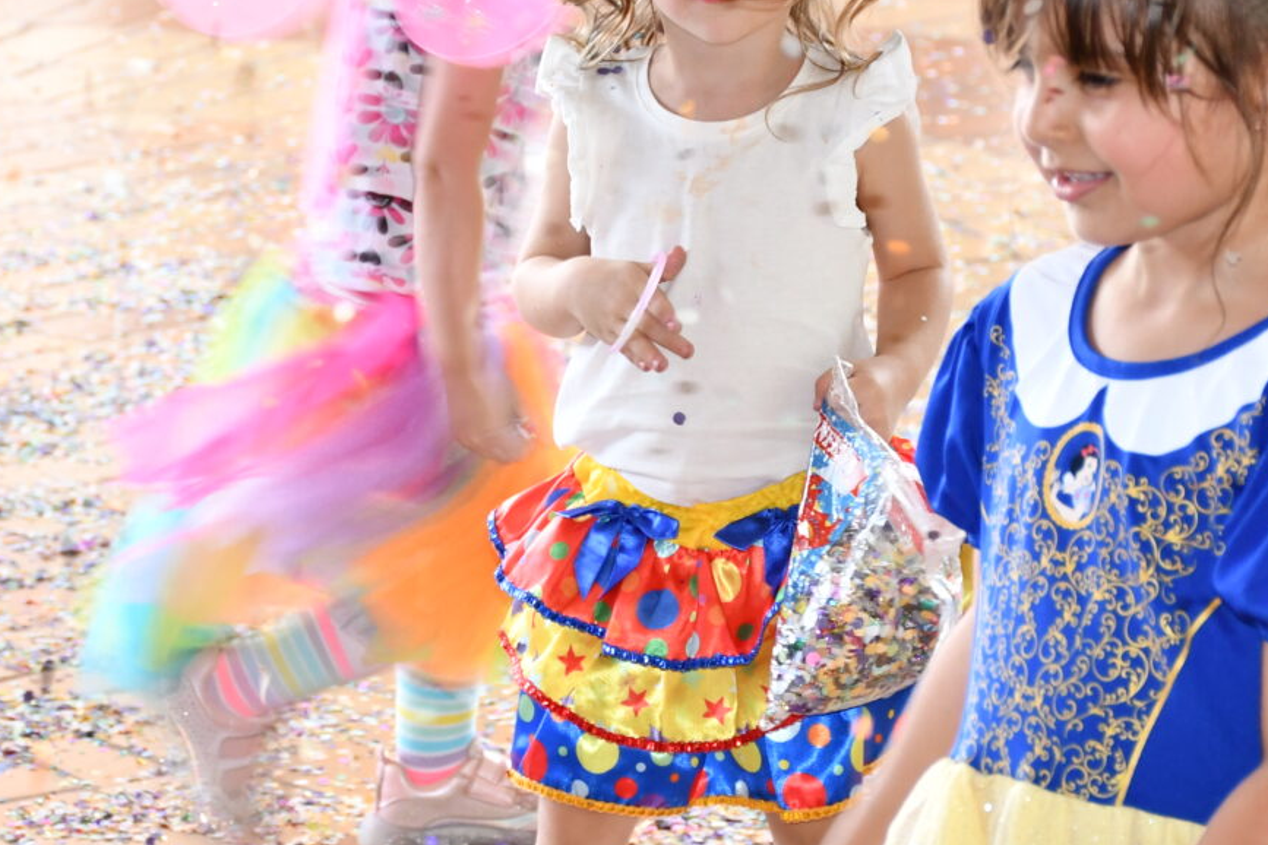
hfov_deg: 10.0
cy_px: 368
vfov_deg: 6.7
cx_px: 541
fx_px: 7255
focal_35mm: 206
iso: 640
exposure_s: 1/60
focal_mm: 62
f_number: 5
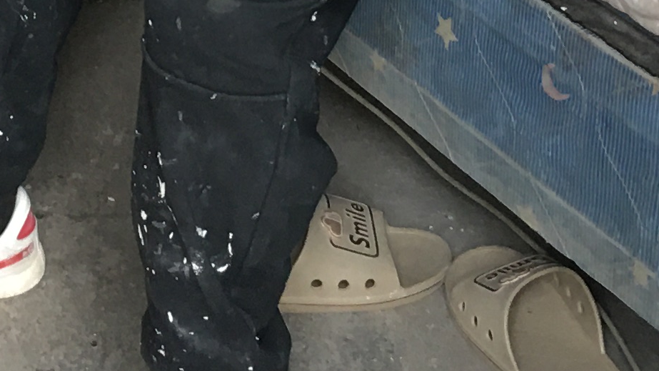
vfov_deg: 8.2
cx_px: 99
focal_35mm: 138
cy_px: -453
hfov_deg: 15.4
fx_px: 2411
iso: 40
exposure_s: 1/17
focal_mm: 4.15
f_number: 2.2
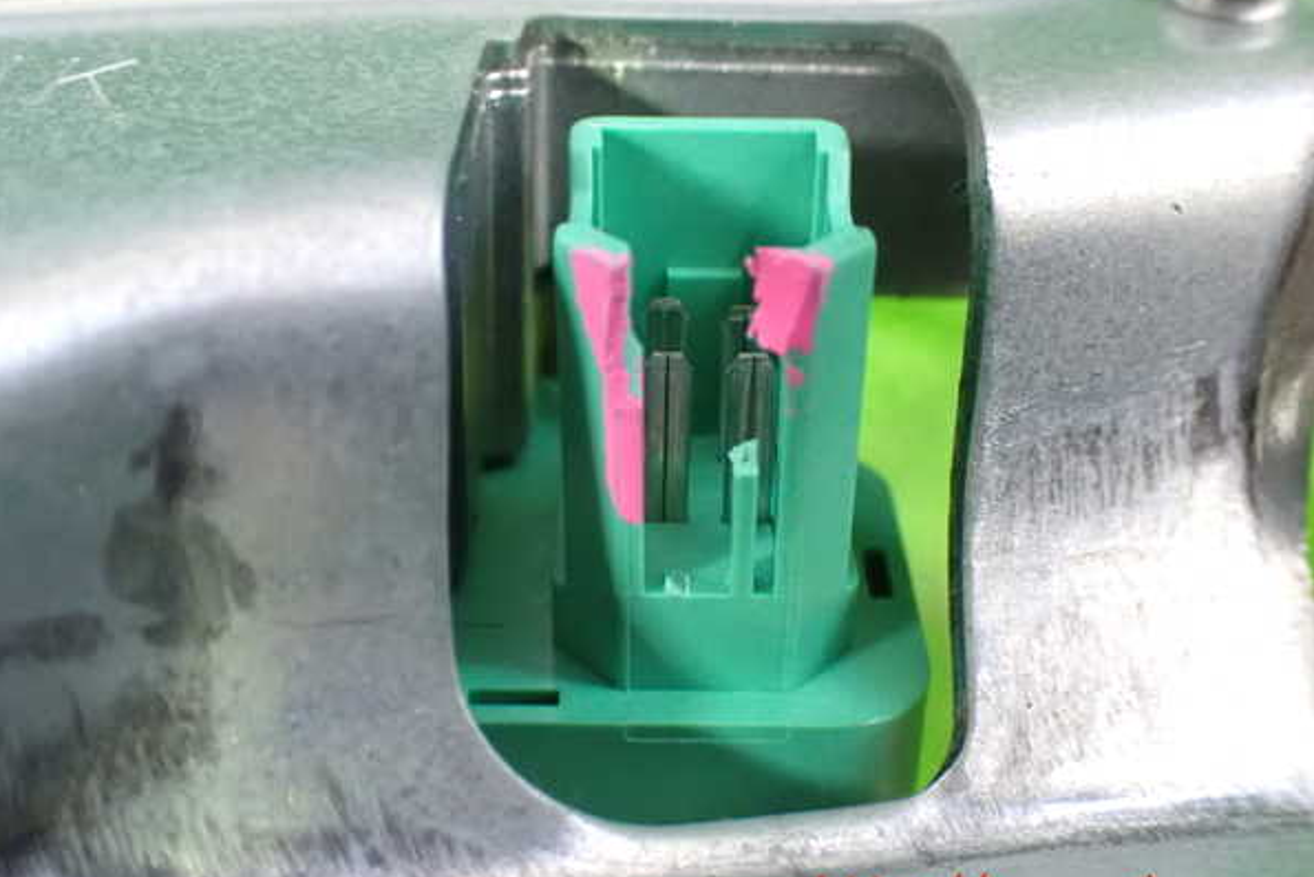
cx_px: 654
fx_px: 1570
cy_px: 429
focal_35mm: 43
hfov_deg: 45.4
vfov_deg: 31.2
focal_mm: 7.31
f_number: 2.8
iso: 1600
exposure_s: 1/25
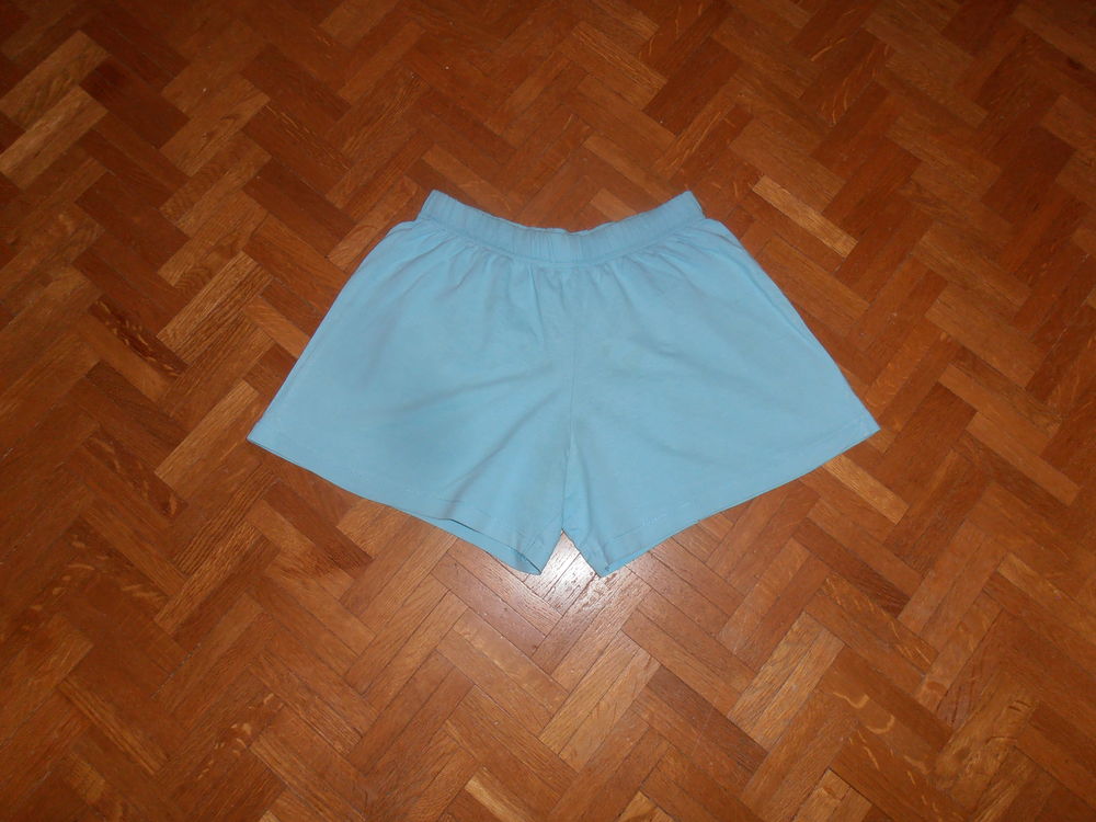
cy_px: 411
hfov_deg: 71.6
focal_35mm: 24
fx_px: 760
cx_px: 548
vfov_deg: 56.8
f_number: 3
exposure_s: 1/30
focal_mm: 4.2
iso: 125
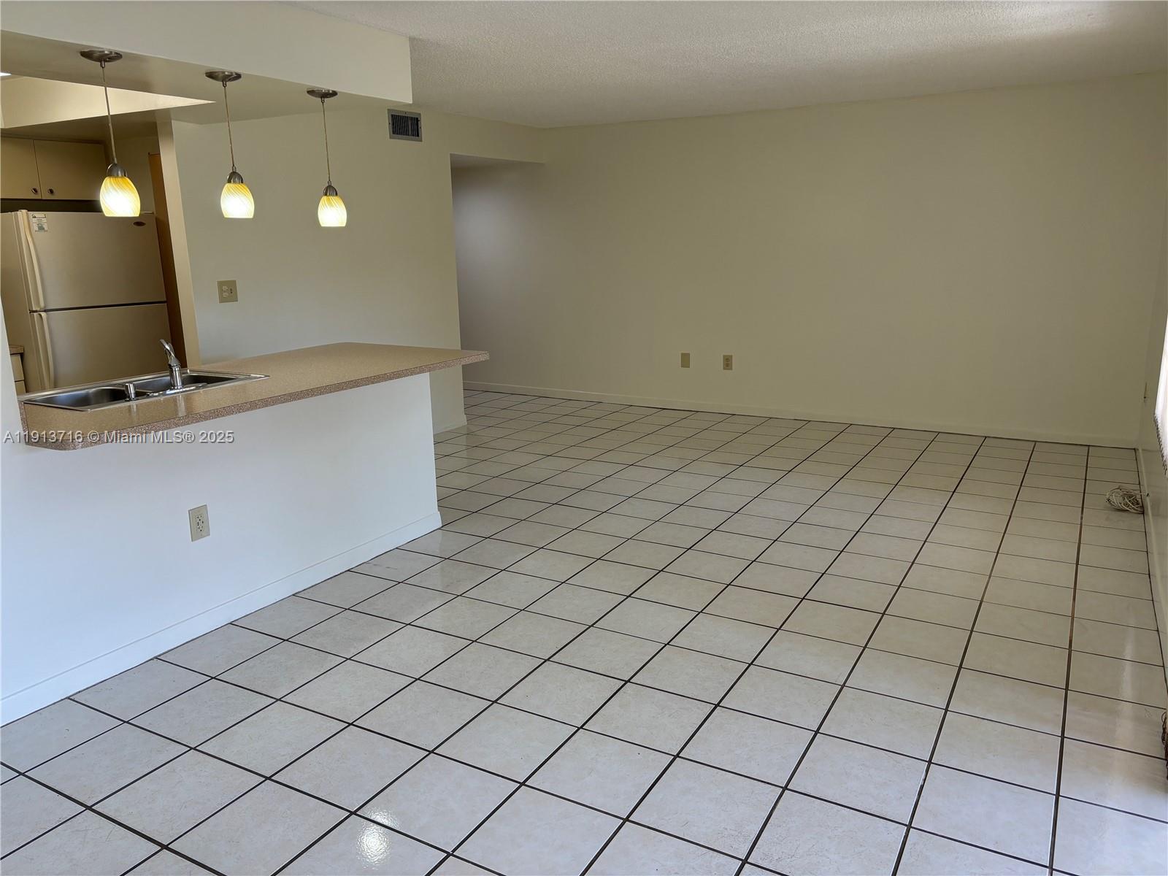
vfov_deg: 53.1
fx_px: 877
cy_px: 438
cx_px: 584
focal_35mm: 26
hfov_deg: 67.3
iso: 64
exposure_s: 1/124
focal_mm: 5.96
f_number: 1.6
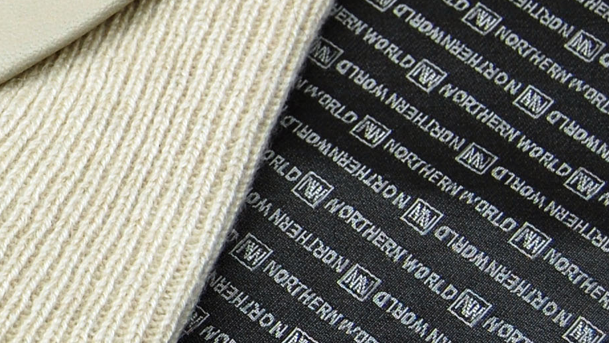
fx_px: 2326
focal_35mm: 144
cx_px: -204
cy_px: 78
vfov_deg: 8.4
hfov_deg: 14.3
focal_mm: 28
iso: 250
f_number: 5.6
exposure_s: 1/125
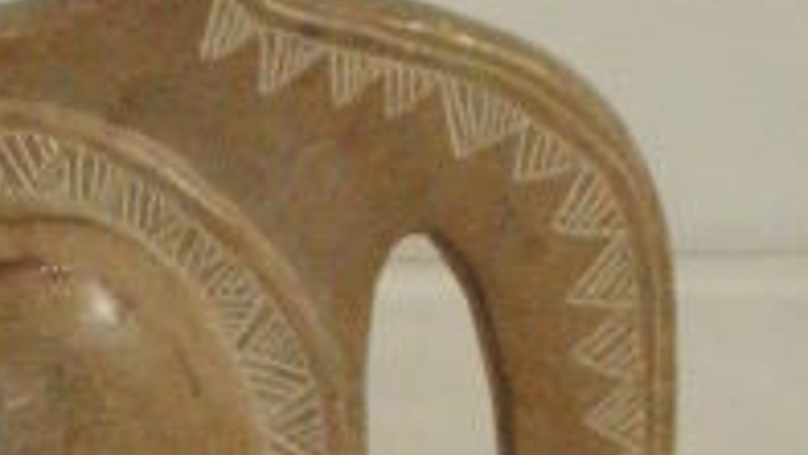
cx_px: -90
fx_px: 3344
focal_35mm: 156
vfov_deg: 7.6
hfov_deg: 13.5
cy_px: 726
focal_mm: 7.7
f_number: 4
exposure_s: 1/80
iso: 800
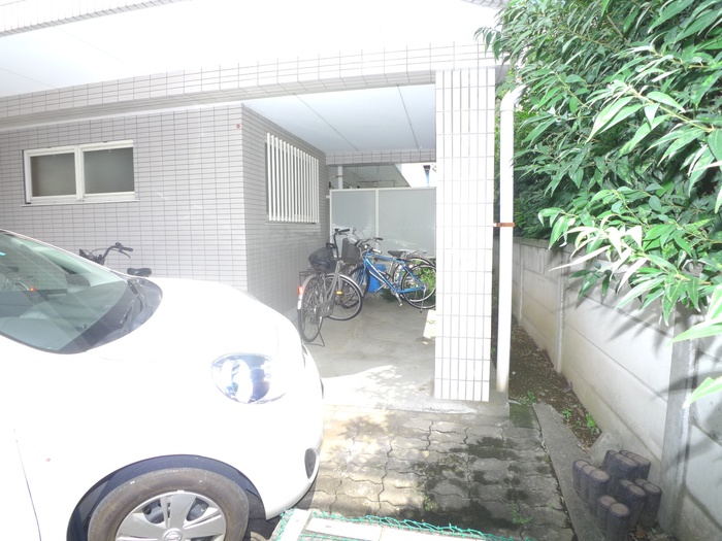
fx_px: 501
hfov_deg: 71.6
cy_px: 270
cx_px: 361
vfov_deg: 56.8
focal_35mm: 24
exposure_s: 1/400
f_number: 4
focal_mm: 5.1
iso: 100
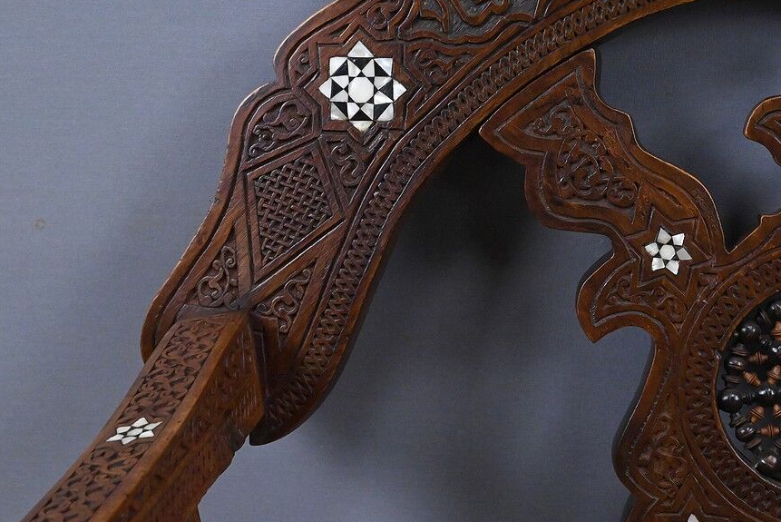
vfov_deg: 21.2
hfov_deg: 31.3
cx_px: 454
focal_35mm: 64
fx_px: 1389
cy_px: 210
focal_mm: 46
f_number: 11
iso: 8000
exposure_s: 1/100
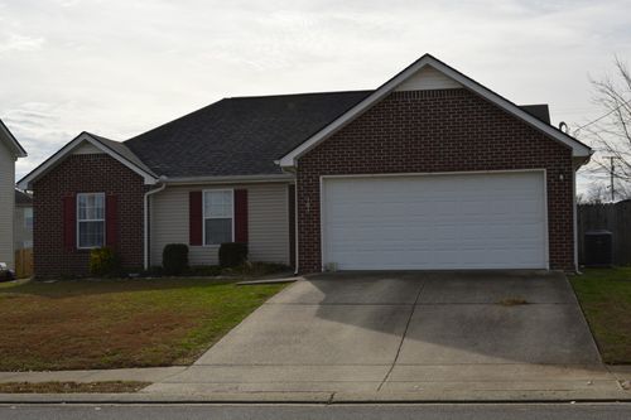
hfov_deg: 41.1
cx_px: 316
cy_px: 210
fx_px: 841
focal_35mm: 48
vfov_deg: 28.1
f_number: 13
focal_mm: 32
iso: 100
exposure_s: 1/200
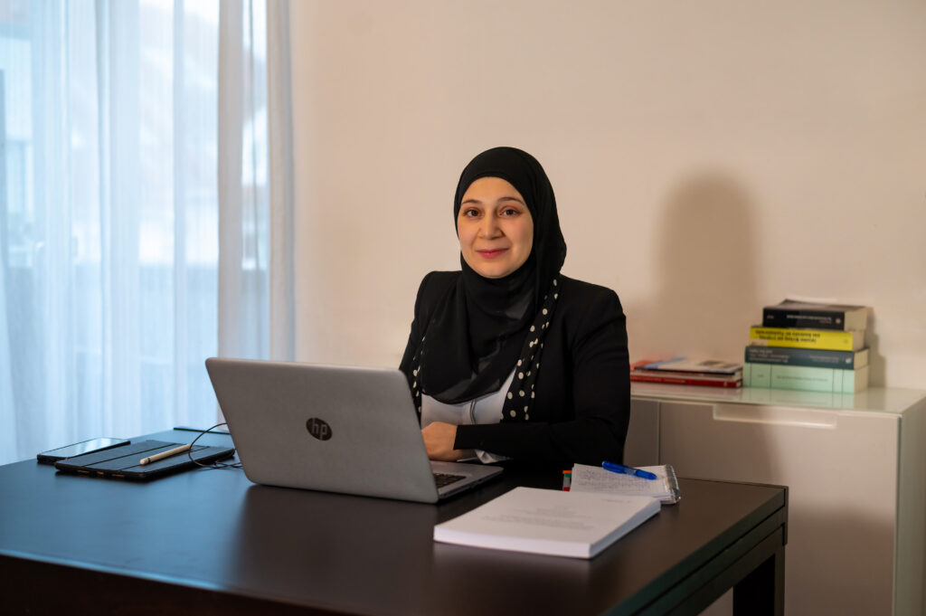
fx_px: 1285
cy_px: 308
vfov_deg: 26.9
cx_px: 463
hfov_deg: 39.6
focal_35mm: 50
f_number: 2.8
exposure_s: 1/200
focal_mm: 50
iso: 640
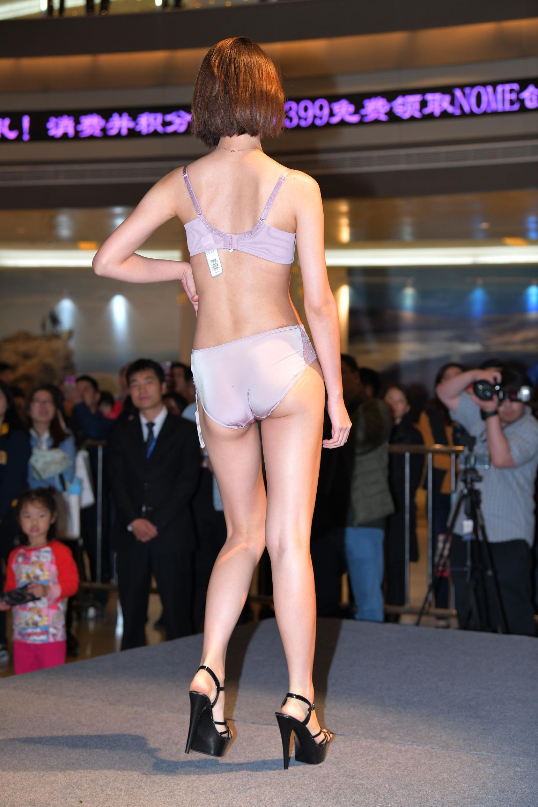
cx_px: 269
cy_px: 404
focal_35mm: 70
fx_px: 1569
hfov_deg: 19.5
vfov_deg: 28.8
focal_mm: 70
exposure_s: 1/200
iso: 500
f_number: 4
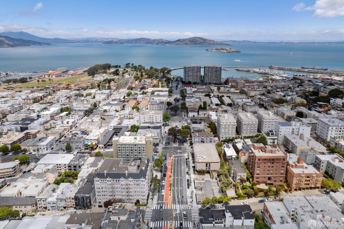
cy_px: 114
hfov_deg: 78.6
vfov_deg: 57.2
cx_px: 172
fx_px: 210
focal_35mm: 22
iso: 100
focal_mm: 8.38
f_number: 2.8
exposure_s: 1/640
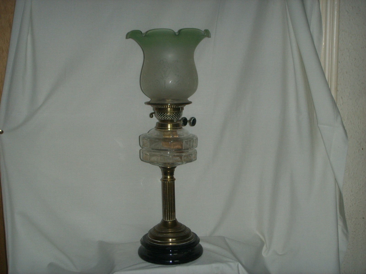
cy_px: 137
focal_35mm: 50
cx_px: 183
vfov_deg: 29.1
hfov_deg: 38.2
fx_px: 529
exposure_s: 1/45
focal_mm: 8.8
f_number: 3.8
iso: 100
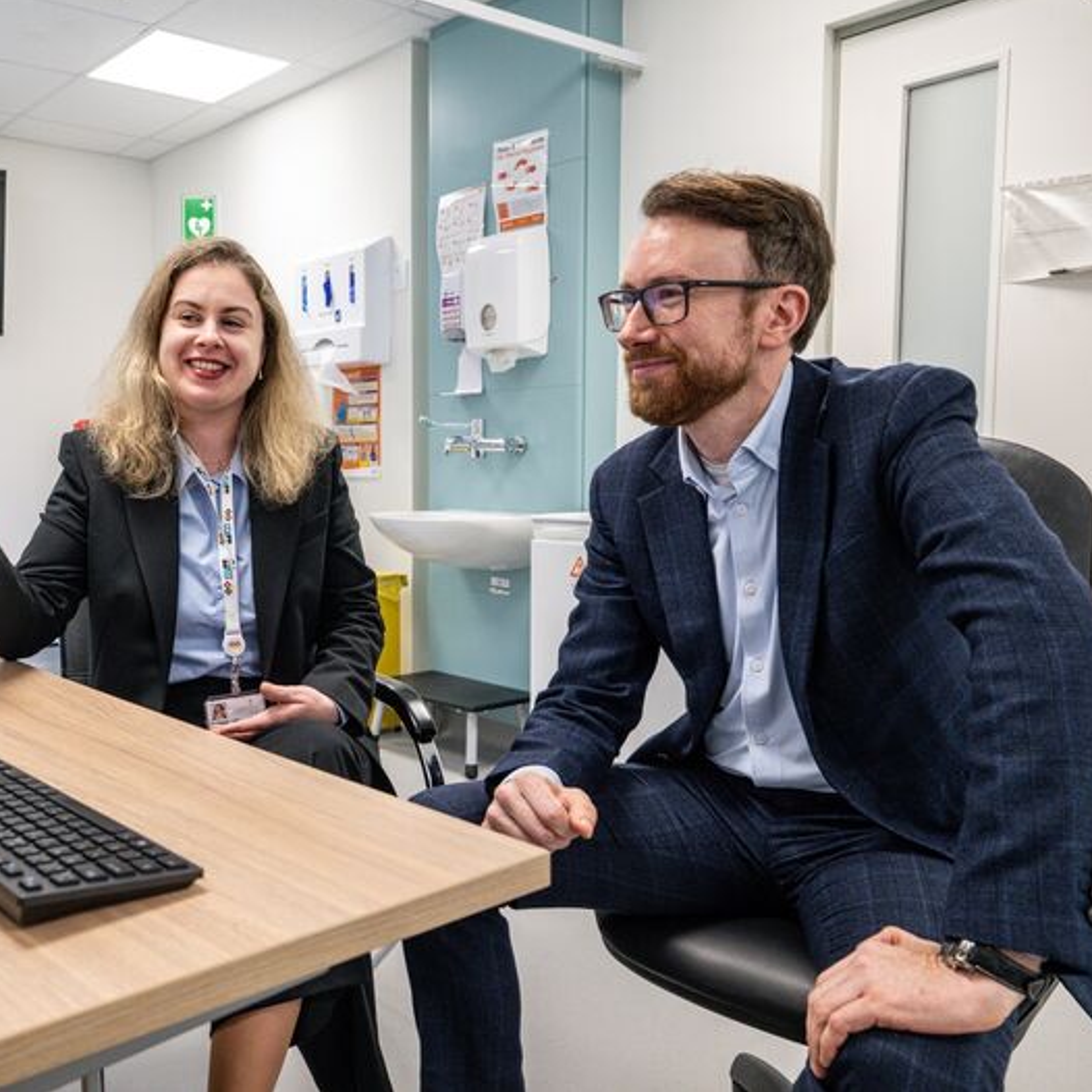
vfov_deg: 52.5
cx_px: 316
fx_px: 1106
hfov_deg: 51.0
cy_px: 541
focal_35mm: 31
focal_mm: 24
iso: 1600
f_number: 5.6
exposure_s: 1/100
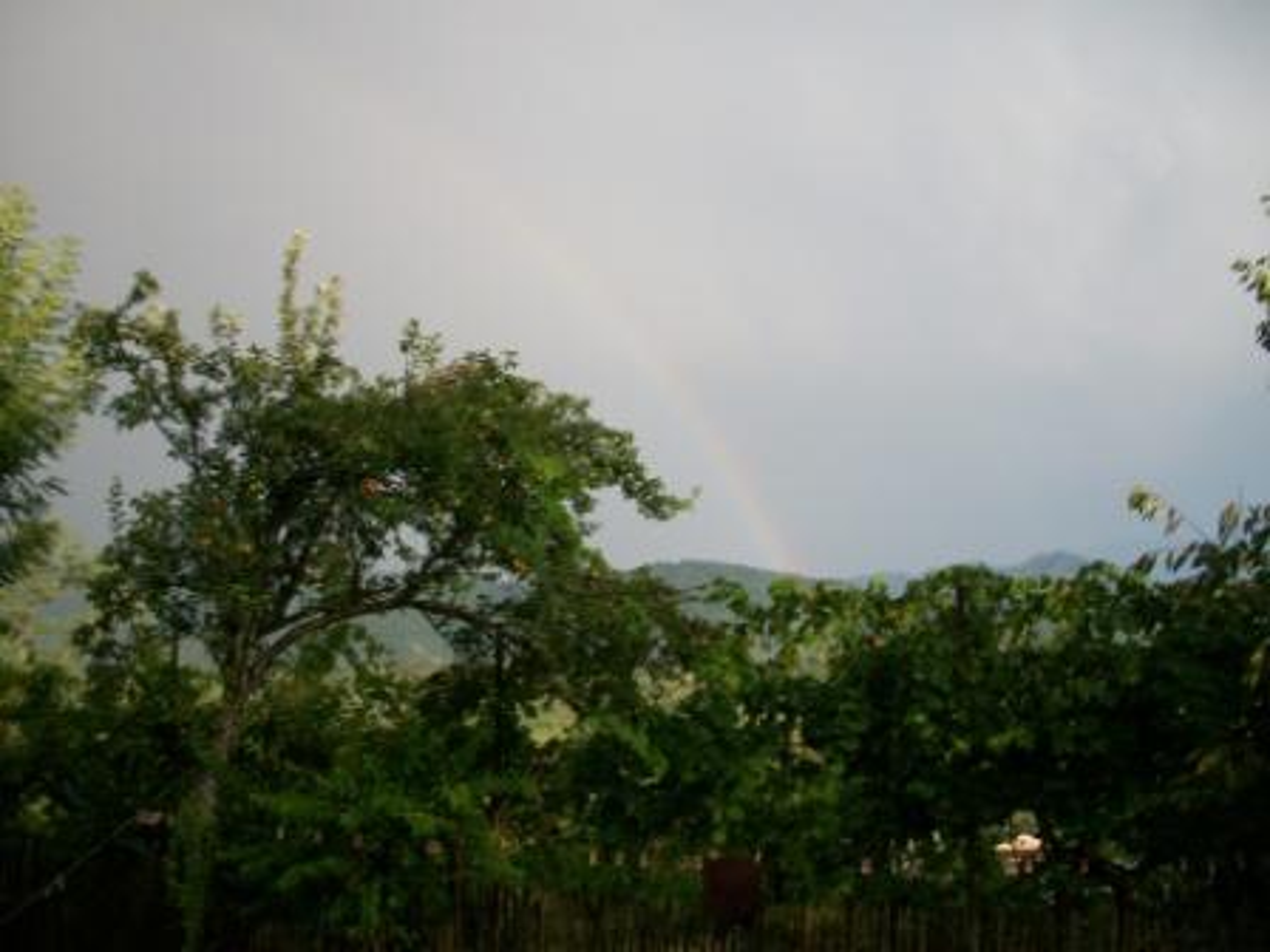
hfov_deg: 52.6
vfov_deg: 40.7
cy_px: 476
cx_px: 635
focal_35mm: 35
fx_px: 1284
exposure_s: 1/125
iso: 80
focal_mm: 6.3
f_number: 3.1
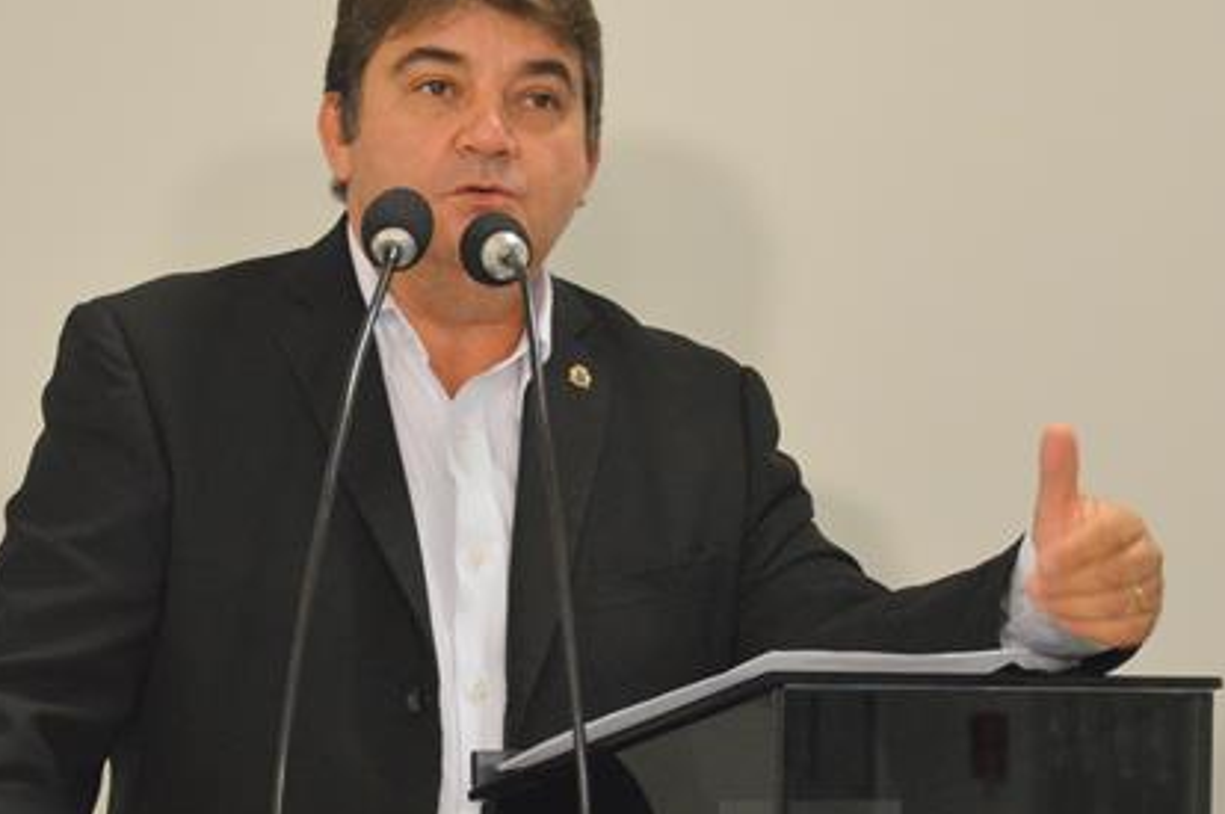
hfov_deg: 13.5
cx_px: 368
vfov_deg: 9.0
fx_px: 5166
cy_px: 521
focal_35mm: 152
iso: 2000
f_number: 5.3
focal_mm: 62
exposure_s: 1/125
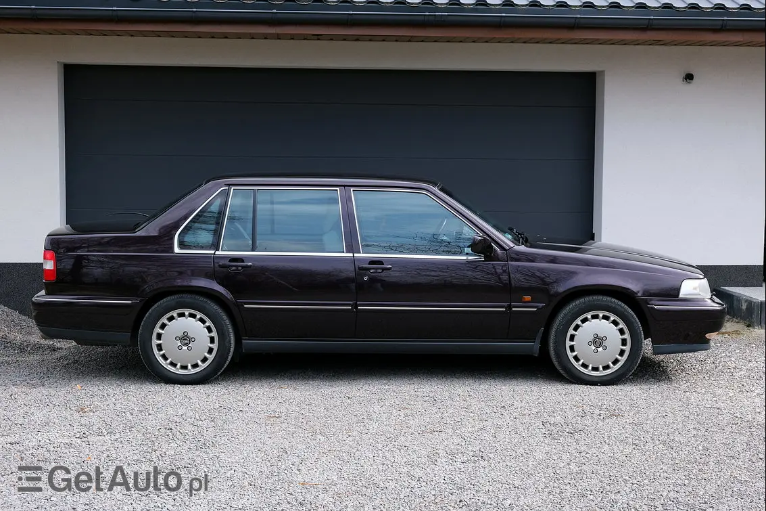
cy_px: 256
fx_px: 1191
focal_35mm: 56
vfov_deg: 24.2
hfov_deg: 35.6
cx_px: 383
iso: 320
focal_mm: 37.4
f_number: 6.4
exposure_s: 1/300
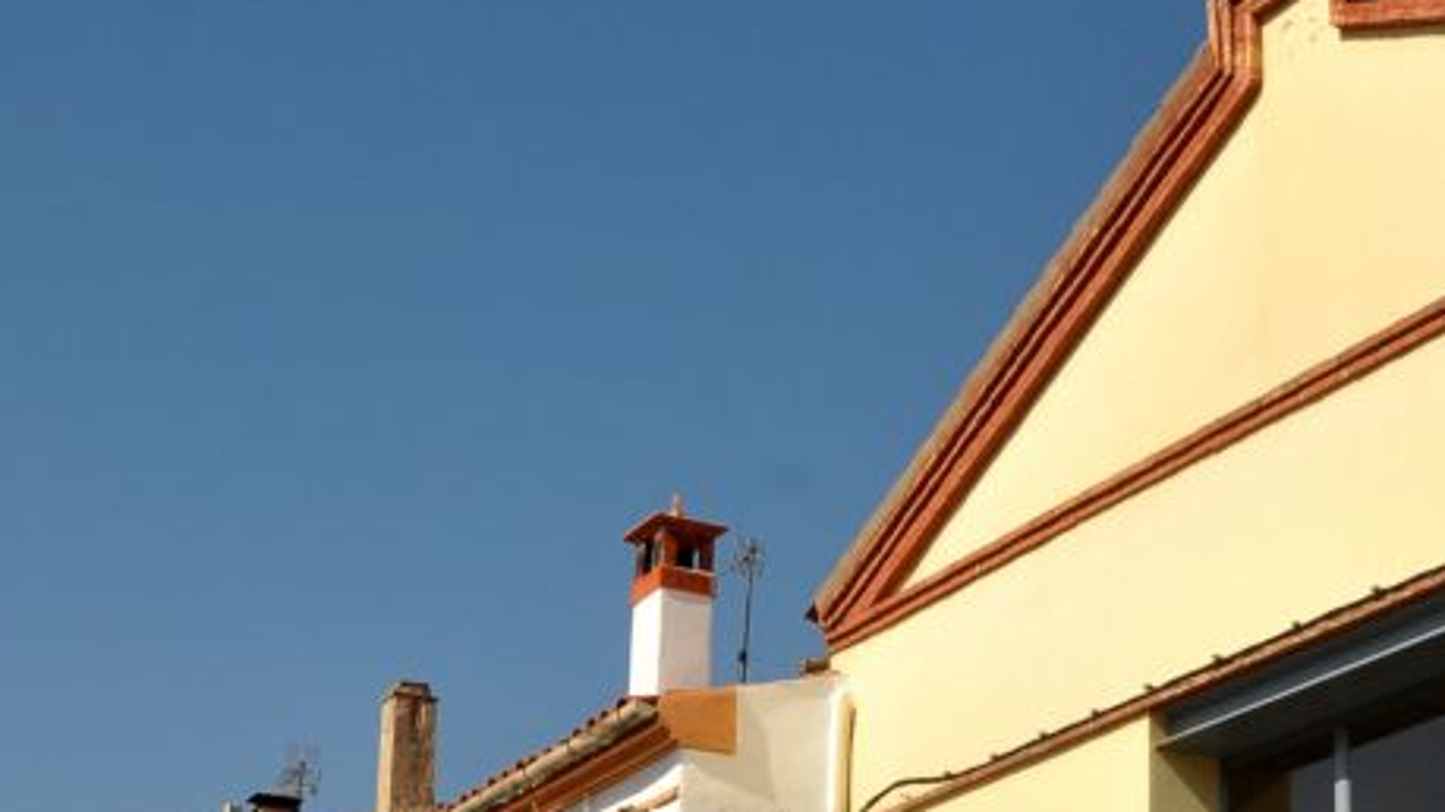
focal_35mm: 77
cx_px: 926
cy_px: 872
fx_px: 2950
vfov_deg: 15.3
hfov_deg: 27.4
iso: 320
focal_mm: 22
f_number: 11
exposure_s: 1/500
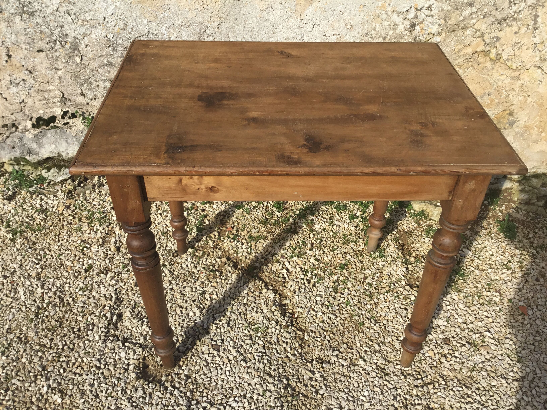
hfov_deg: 58.4
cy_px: 205
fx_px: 490
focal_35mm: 31
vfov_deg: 45.4
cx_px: 274
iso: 25
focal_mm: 3.3
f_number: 2.4
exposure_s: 1/1006
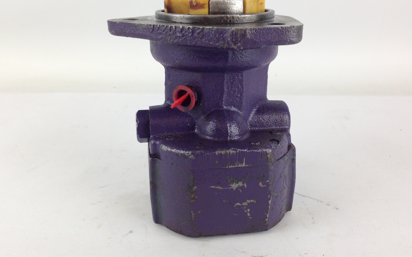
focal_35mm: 36
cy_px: 118
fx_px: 404
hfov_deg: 54.0
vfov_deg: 35.3
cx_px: 209
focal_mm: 4.12
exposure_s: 1/120
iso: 50
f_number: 2.4
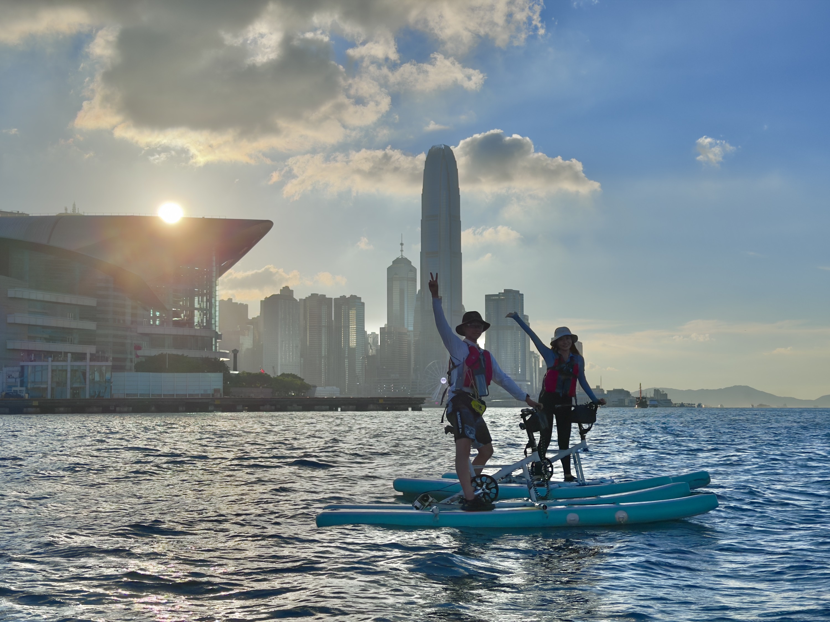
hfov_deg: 39.7
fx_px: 1151
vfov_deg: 30.3
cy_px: 311
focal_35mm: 48
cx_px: 415
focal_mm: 6.76
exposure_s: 1/20408
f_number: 1.78
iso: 80
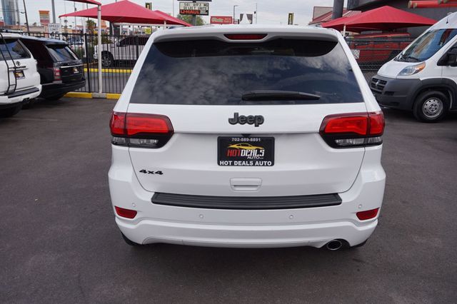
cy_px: 152
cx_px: 228
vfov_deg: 43.6
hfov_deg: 62.0
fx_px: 381
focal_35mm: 30
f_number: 6.3
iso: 100
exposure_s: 1/160
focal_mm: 20
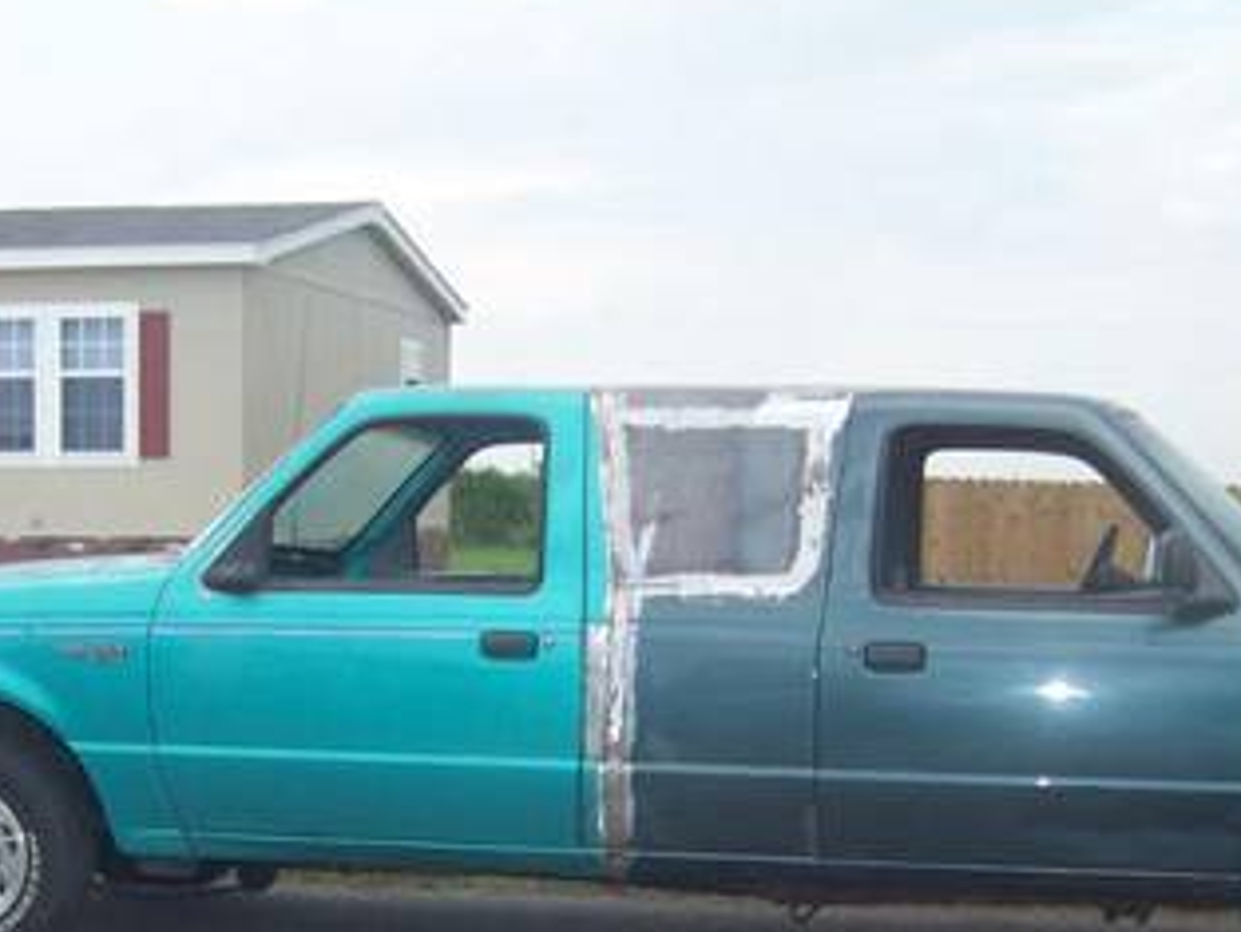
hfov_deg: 28.1
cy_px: 777
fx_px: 2475
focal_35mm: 69
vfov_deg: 21.0
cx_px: 702
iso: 68
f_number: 2.8
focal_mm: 5.85
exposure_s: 1/400
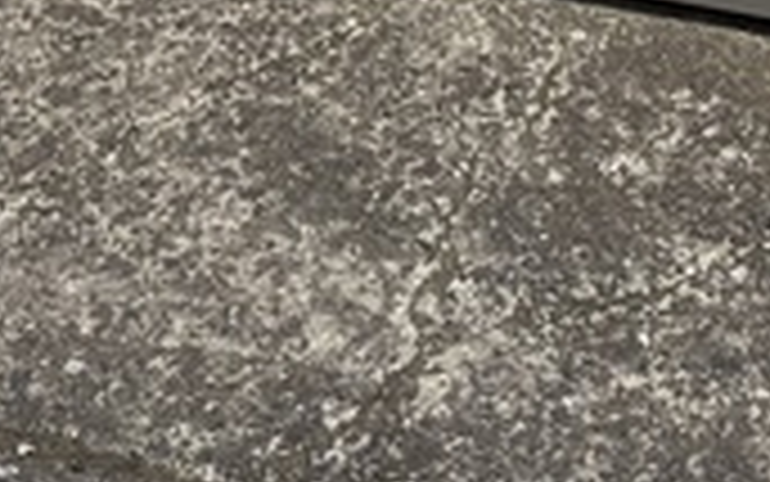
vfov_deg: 11.2
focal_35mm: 104
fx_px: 2183
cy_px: -534
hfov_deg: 20.0
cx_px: 360
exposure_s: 1/6711
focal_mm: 6.76
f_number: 1.78
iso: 80
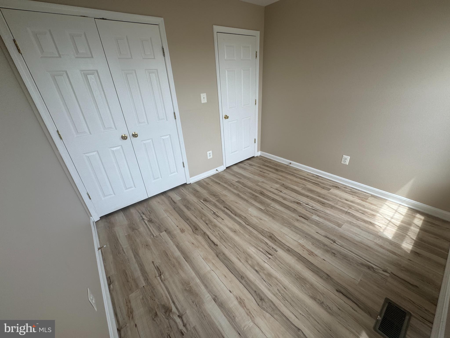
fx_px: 182
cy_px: 169
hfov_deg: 102.1
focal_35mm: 14
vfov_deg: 85.7
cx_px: 225
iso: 40
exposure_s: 1/276
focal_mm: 2.22
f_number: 2.2
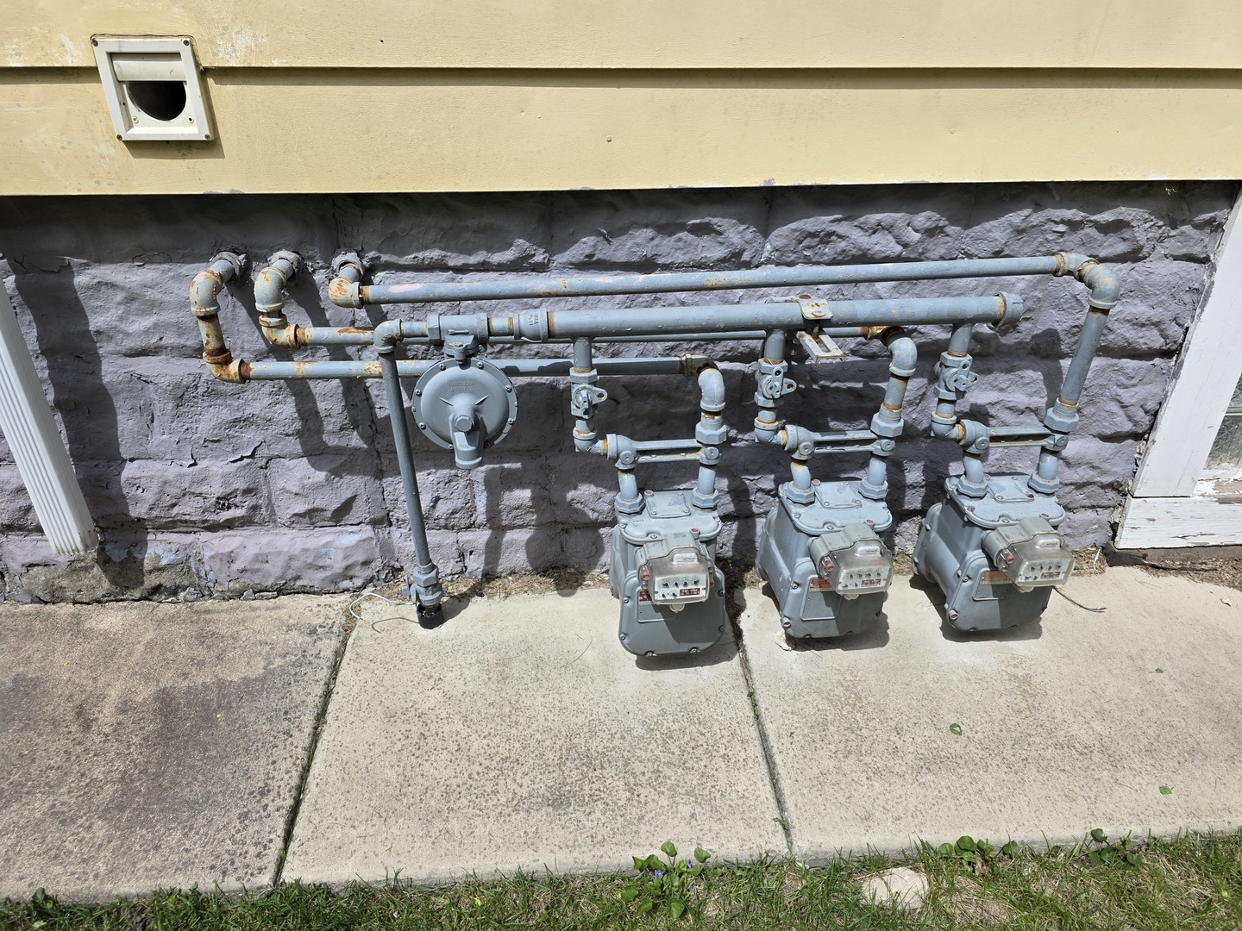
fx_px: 825
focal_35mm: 23
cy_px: 466
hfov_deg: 73.9
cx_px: 621
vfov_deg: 58.9
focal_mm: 6.3
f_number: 1.7
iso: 80
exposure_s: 1/7944
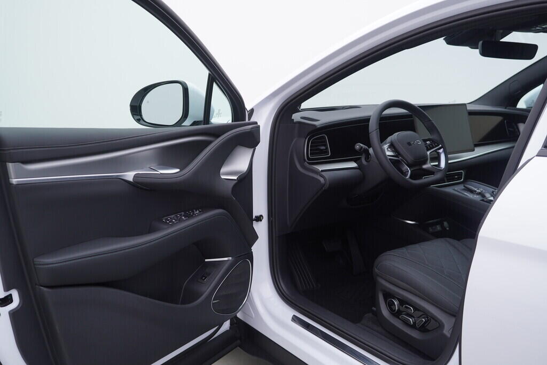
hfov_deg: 53.1
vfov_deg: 36.9
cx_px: 274
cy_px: 182
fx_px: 547
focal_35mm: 36
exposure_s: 1/60
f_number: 3.5
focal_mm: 24
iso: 125
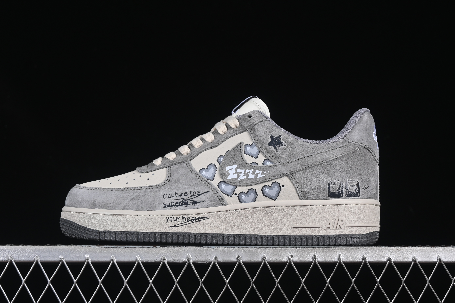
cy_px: 152
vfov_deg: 18.2
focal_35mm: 75
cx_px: 228
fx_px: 948
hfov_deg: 27.0
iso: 160
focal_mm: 50
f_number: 8
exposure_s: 1/80
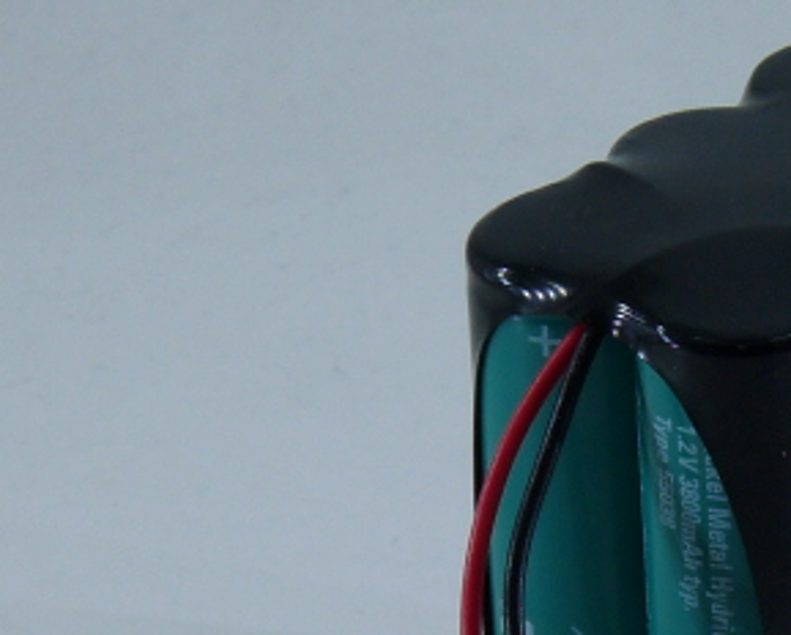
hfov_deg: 9.4
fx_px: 4806
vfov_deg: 7.5
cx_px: 747
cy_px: 610
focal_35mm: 205
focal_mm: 9.5
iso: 100
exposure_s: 1/200
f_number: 4.5
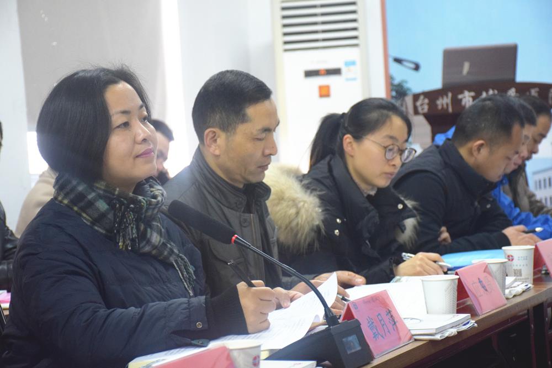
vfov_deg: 14.7
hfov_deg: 21.9
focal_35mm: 93
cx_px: 276
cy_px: 184
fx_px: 1425
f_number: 5
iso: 2500
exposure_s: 1/60
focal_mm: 62
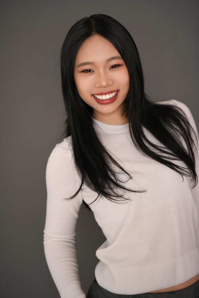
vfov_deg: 38.2
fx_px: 431
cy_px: 149
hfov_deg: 26.0
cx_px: 100
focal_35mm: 52
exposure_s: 1/160
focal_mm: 52
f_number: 2.8
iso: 64
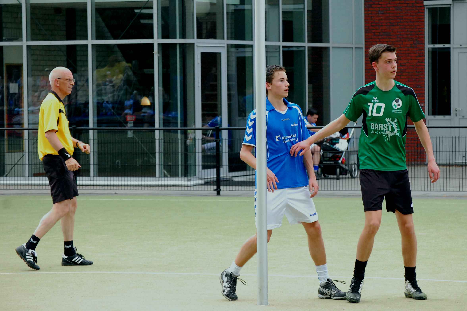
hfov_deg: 15.9
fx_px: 1672
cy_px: 156
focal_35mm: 129
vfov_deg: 10.6
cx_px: 234
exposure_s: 1/1000
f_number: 6.3
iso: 1600
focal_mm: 86
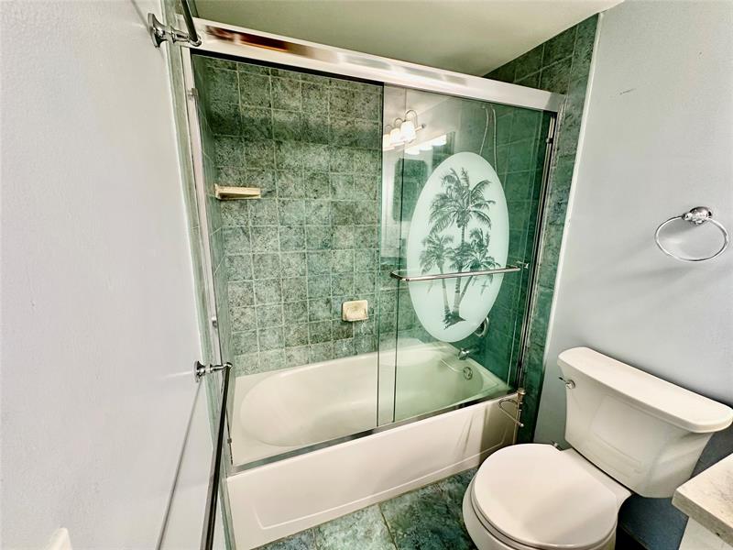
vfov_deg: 85.7
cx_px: 366
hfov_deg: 102.1
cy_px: 275
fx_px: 296
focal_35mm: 14
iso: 200
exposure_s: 1/60
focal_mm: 2.22
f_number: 2.2
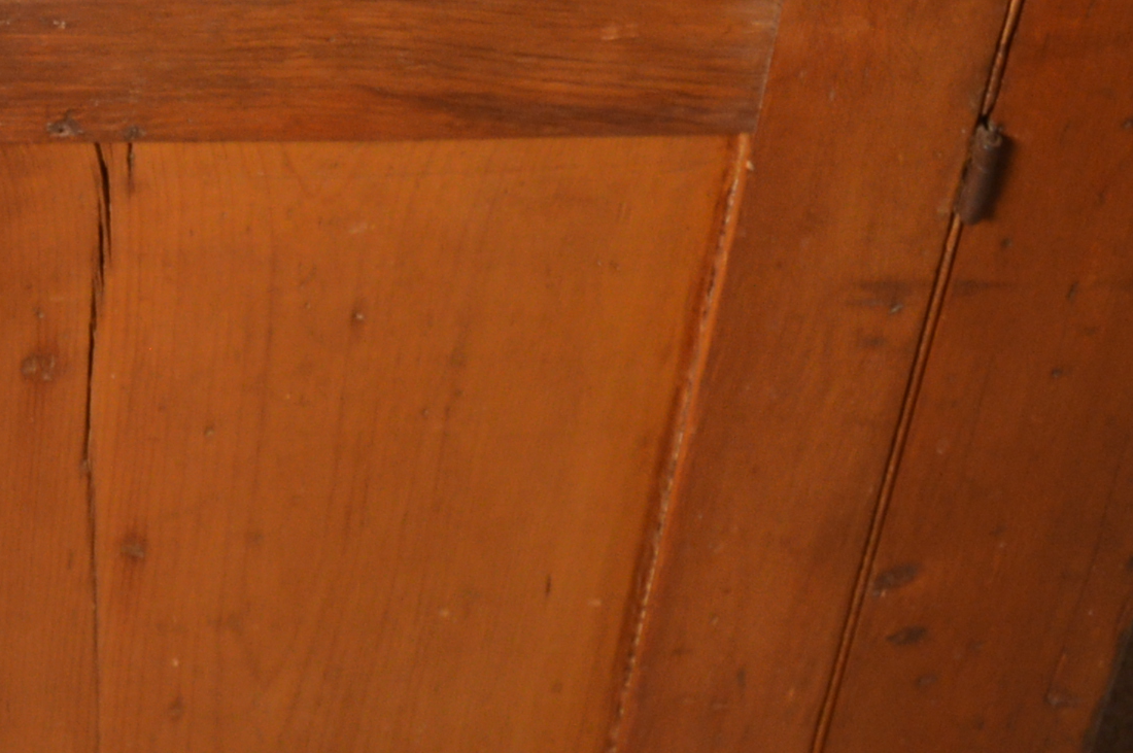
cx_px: -449
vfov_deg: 8.1
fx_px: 5030
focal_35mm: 160
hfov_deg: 12.4
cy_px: -757
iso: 200
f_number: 8
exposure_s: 1/125
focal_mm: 26
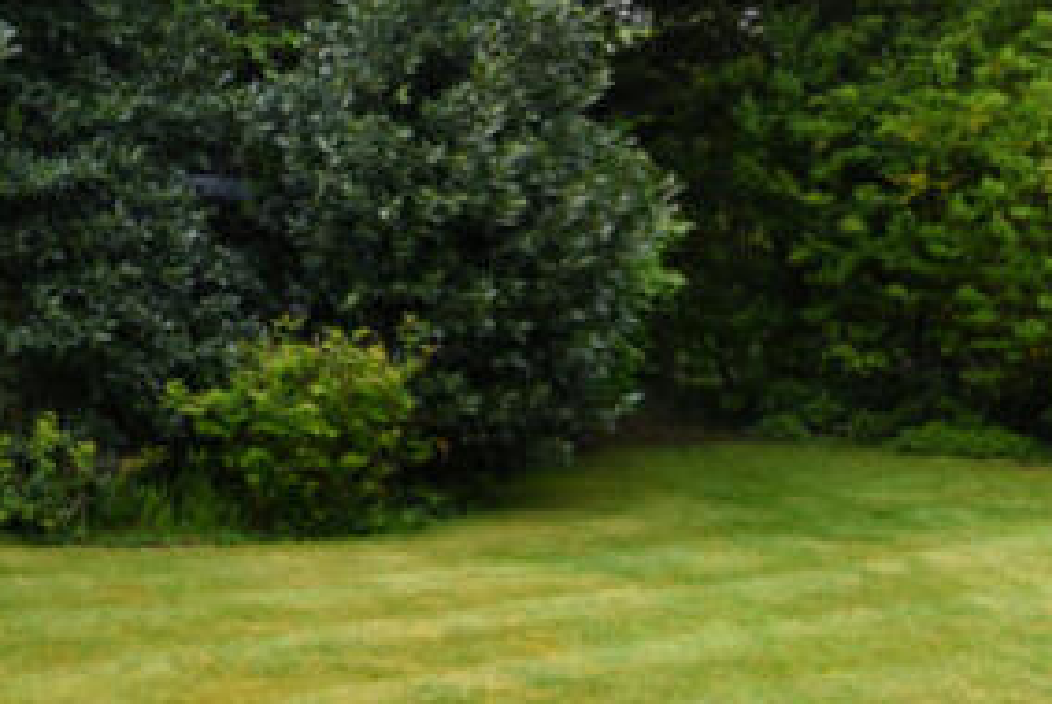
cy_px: 280
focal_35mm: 54
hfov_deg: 33.2
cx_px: -37
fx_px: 1580
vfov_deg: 25.1
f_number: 10
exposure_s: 1/640
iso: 800
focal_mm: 15
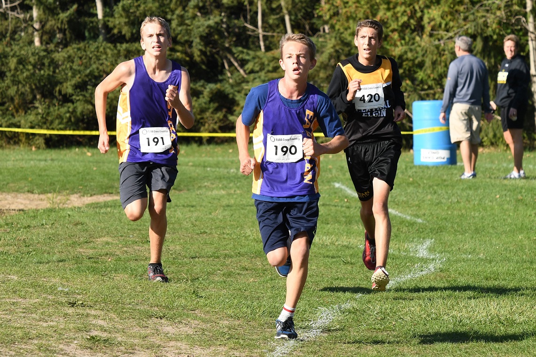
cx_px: 268
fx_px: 2725
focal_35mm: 183
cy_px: 178
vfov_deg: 7.5
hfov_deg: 11.2
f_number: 6.3
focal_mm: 122
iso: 320
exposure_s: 1/800
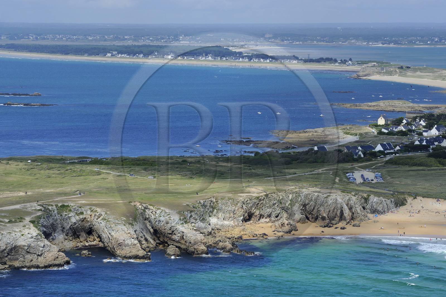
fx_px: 1485
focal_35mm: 120
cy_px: 148
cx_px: 223
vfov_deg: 11.4
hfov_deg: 17.1
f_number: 10
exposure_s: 1/1000
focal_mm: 120
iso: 400
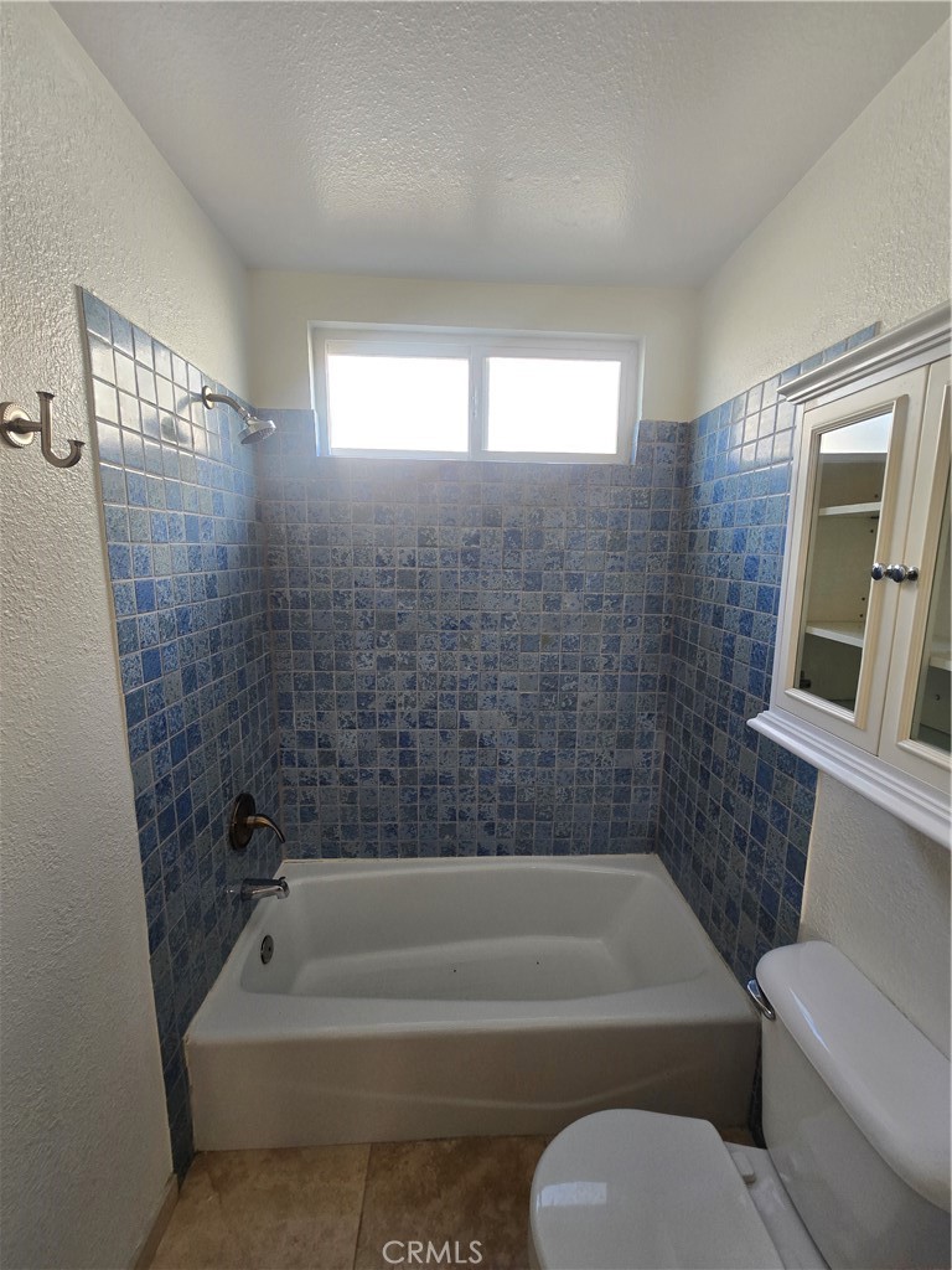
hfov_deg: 89.9
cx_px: 476
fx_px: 477
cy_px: 635
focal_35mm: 13
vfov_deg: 106.2
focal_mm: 2.2
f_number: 2.2
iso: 100
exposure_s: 1/60
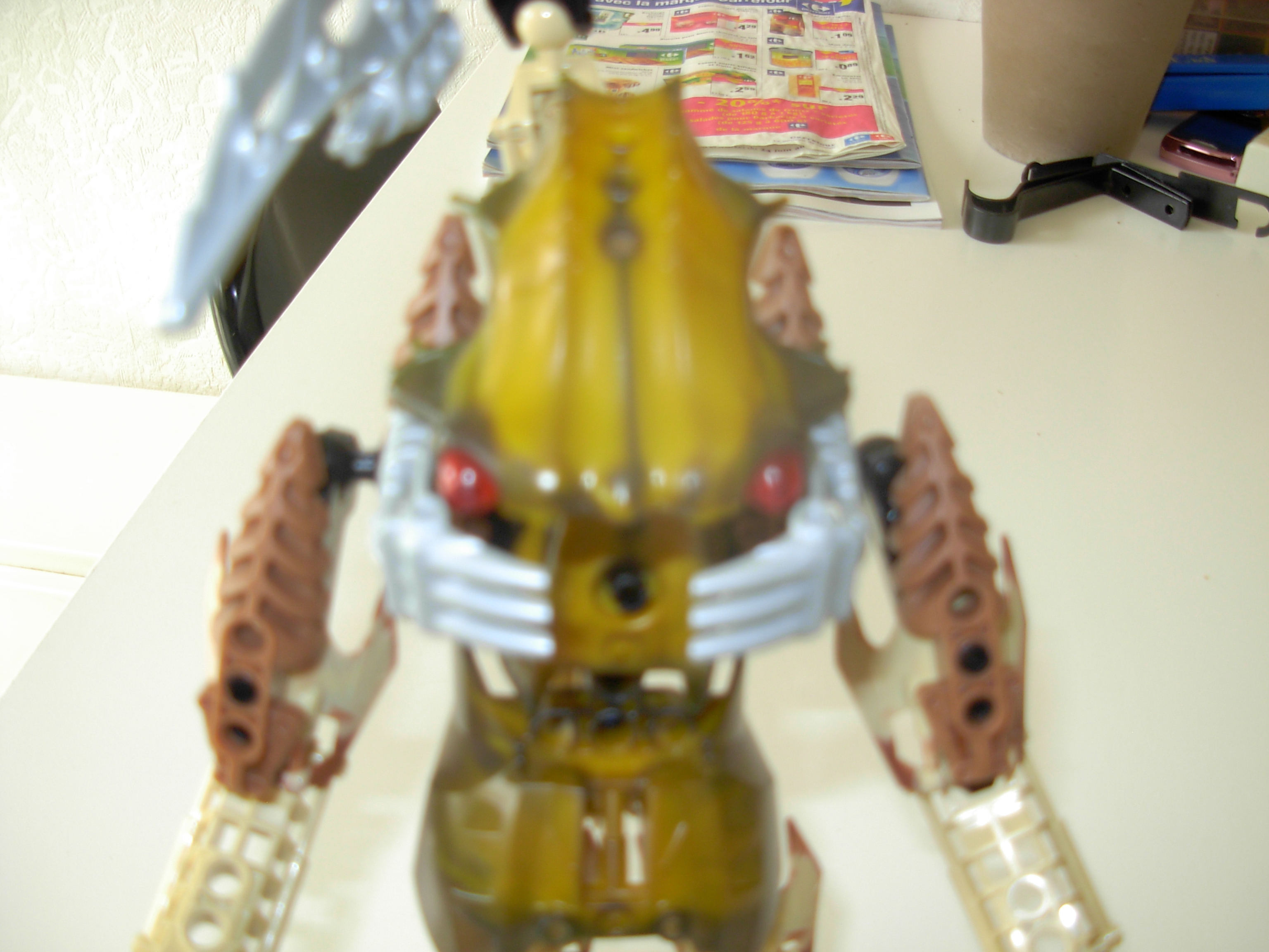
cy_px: 476
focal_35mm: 38
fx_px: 1393
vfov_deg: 37.7
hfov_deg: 49.0
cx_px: 634
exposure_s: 1/22.6
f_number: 2.9
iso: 79
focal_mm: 6.3
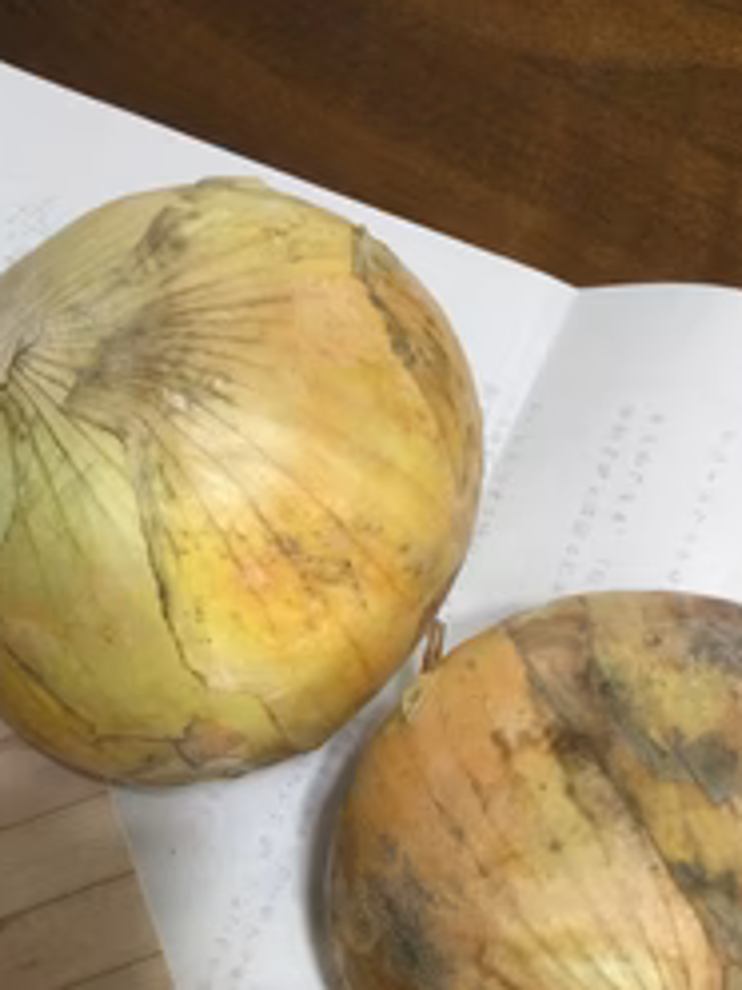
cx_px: 251
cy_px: 750
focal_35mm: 50
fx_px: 1429
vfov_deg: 37.2
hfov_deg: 28.9
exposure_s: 1/30
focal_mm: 3.3
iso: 125
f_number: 2.4
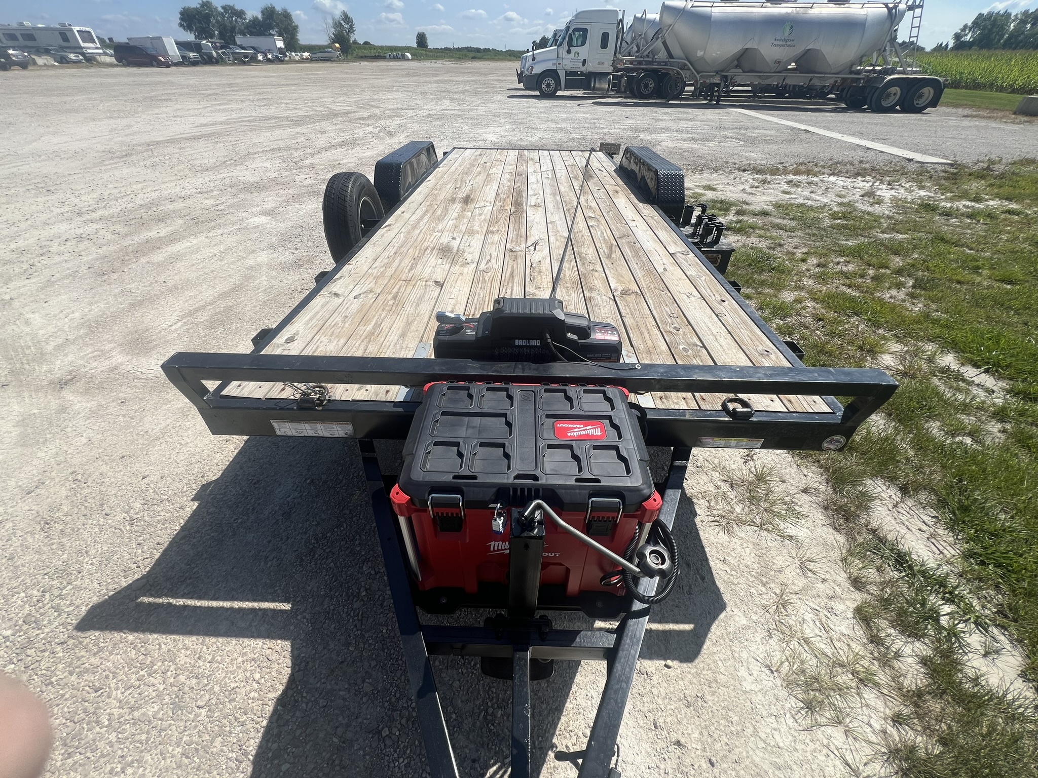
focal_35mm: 13
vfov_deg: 89.9
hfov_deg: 106.2
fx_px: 390
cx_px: 519
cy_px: 389
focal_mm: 1.57
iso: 32
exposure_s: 1/1815
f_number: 1.8
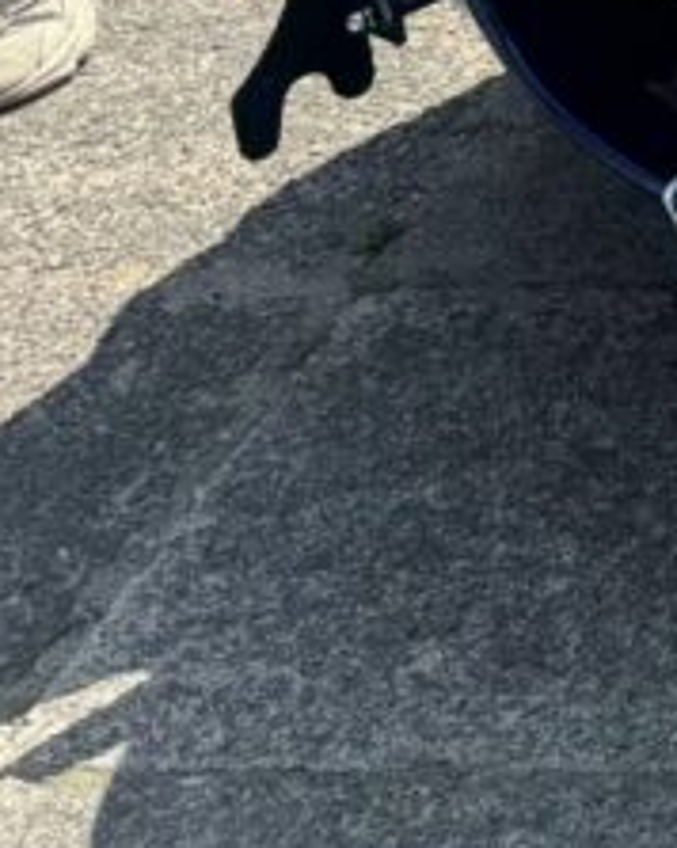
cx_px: 1909
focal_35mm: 126
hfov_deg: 9.8
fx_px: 3160
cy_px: -346
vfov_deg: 14.5
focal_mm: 6.76
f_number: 1.78
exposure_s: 1/3413
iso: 80
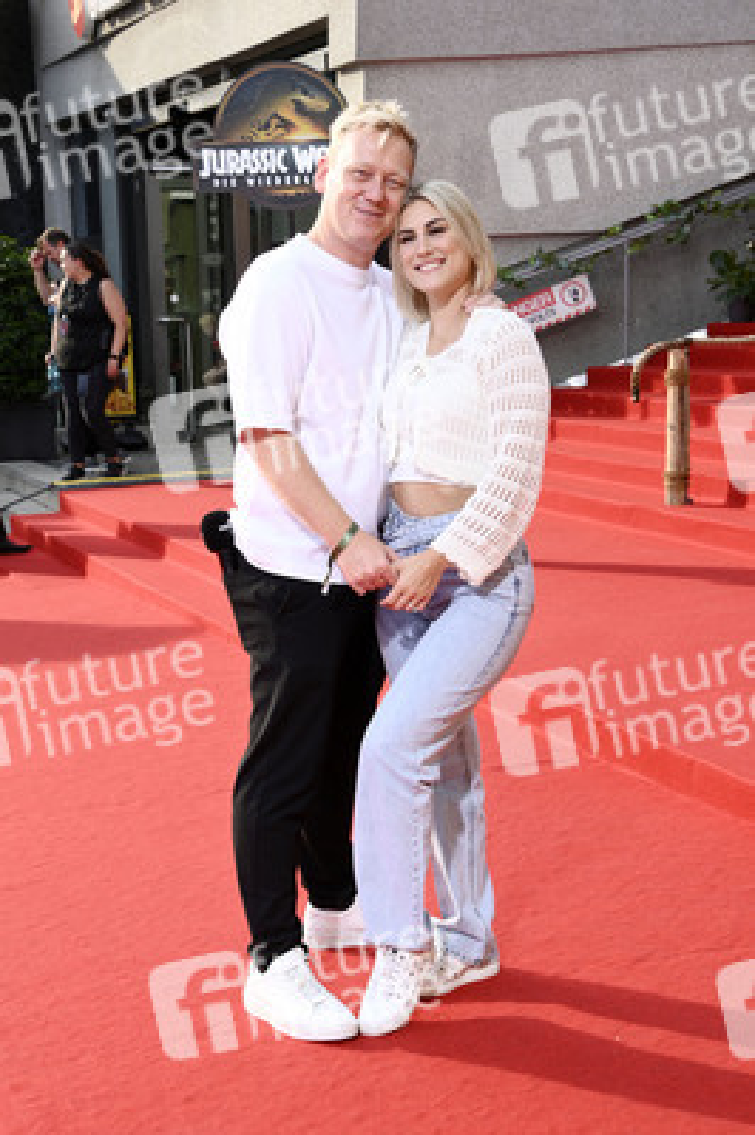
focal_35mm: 56
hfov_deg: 24.2
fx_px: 1765
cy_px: 568
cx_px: 378
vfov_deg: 35.7
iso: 250
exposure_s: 1/200
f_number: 7.1
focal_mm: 56
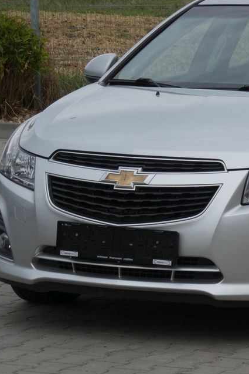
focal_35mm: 204
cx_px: 284
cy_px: 160
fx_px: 2115
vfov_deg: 10.1
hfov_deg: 6.7
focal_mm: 21.9
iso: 80
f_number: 5.6
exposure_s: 1/320
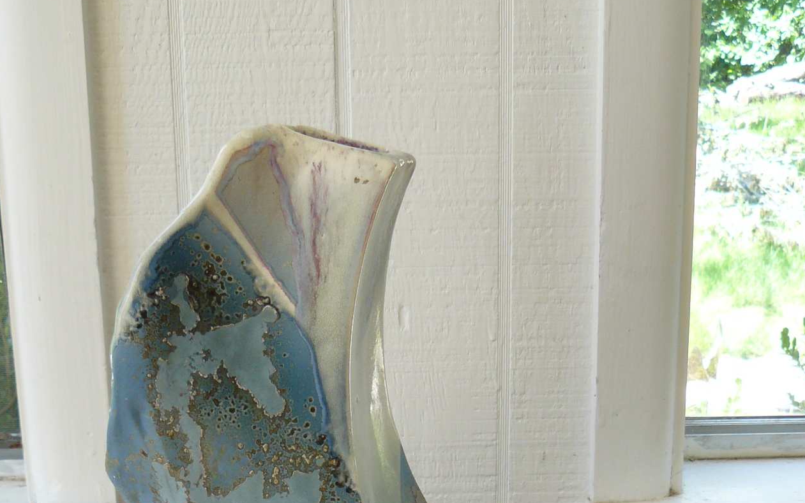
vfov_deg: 20.2
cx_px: 364
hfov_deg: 32.9
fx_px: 1360
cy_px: 522
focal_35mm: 62
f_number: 2.8
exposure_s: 1/60
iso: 100
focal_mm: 6
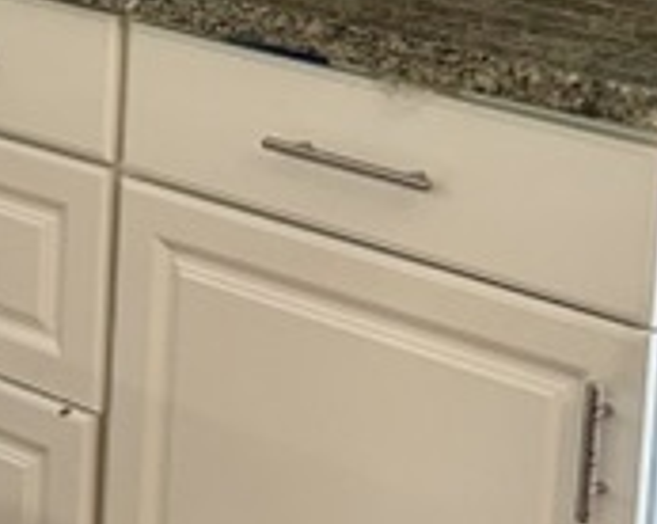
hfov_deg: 11.2
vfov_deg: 10.7
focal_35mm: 139
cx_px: -995
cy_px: -235
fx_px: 2700
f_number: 1.78
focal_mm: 6.86
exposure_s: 1/60
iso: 160
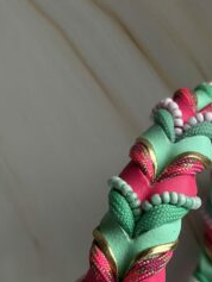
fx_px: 881
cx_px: 177
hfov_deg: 13.6
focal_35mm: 108
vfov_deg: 17.6
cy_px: 310
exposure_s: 1/319
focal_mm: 6.86
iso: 80
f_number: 1.78
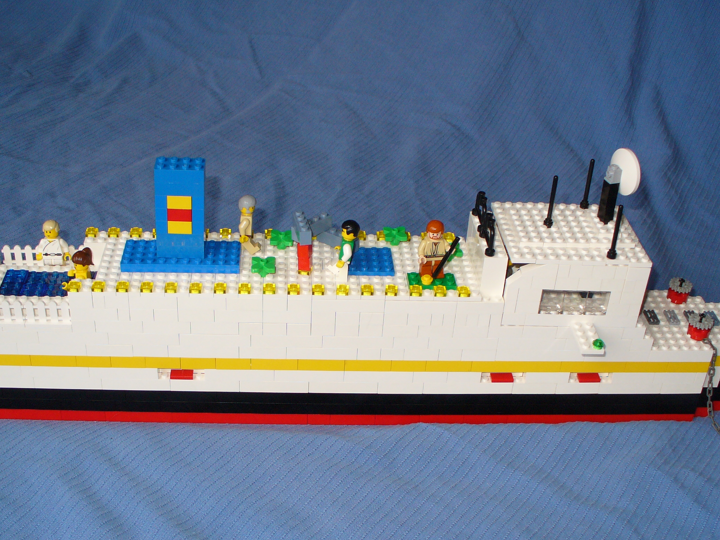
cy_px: 335
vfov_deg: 31.4
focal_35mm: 46
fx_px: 957
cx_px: 355
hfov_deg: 41.2
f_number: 2.8
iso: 100
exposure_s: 1/60
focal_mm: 6.1
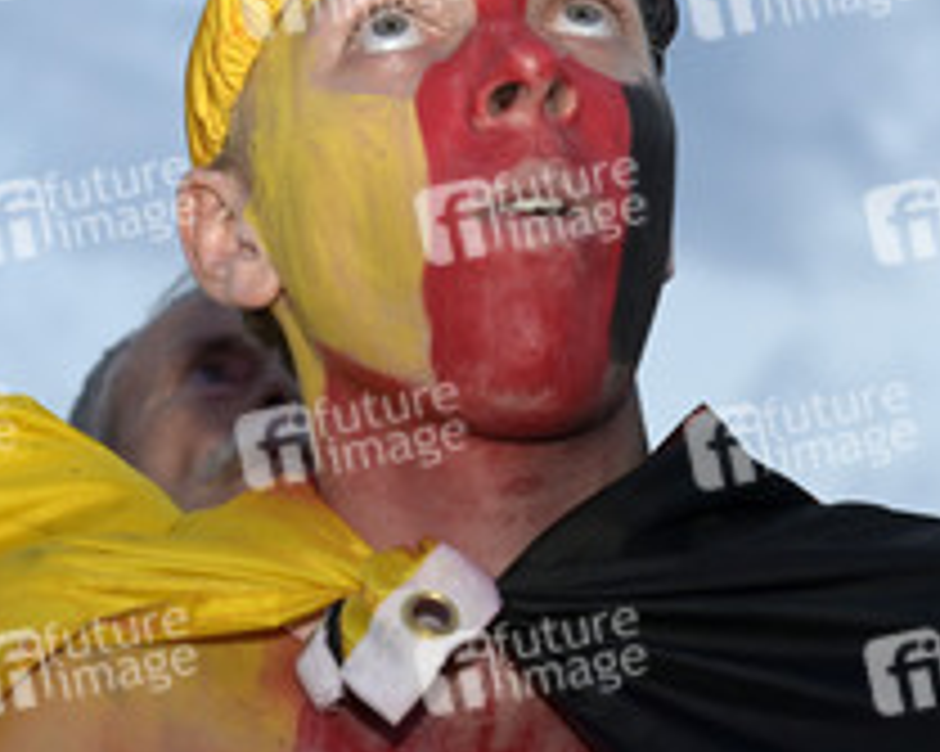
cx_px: -38
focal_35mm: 172
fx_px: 4783
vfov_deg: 8.9
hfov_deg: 11.1
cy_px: 99
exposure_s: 1/250
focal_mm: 85
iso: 1600
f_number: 5.6
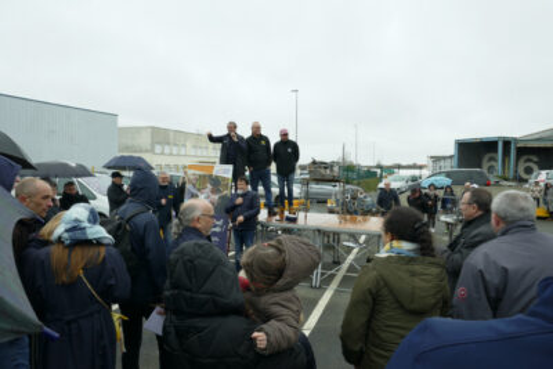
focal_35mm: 25
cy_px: 184
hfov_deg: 71.5
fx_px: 384
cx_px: 276
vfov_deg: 51.3
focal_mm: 9.1
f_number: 5.6
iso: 125
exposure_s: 1/80
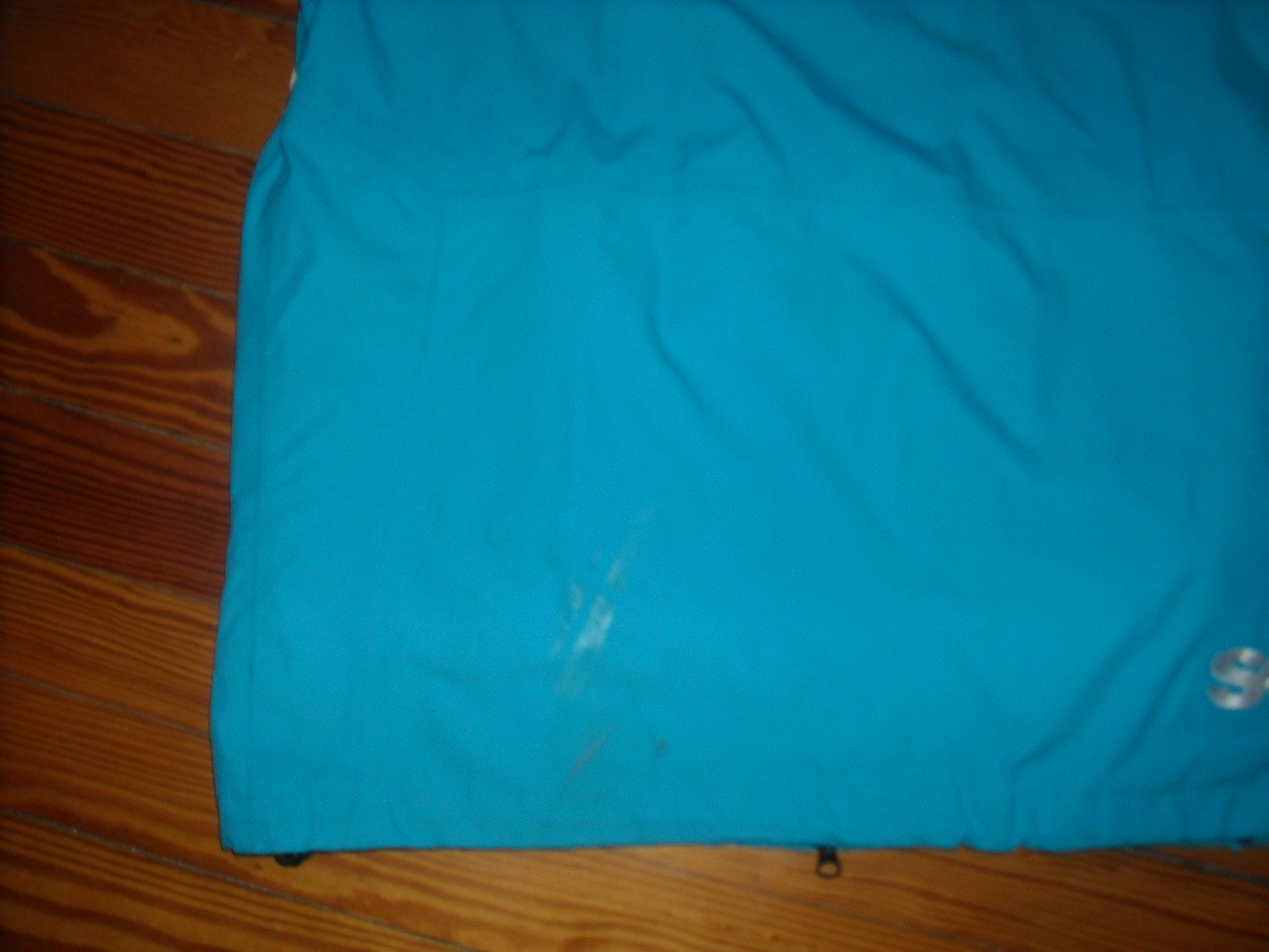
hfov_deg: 52.6
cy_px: 476
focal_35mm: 35
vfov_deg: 40.7
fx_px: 1283
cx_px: 634
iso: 200
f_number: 2.8
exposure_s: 1/60
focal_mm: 5.7
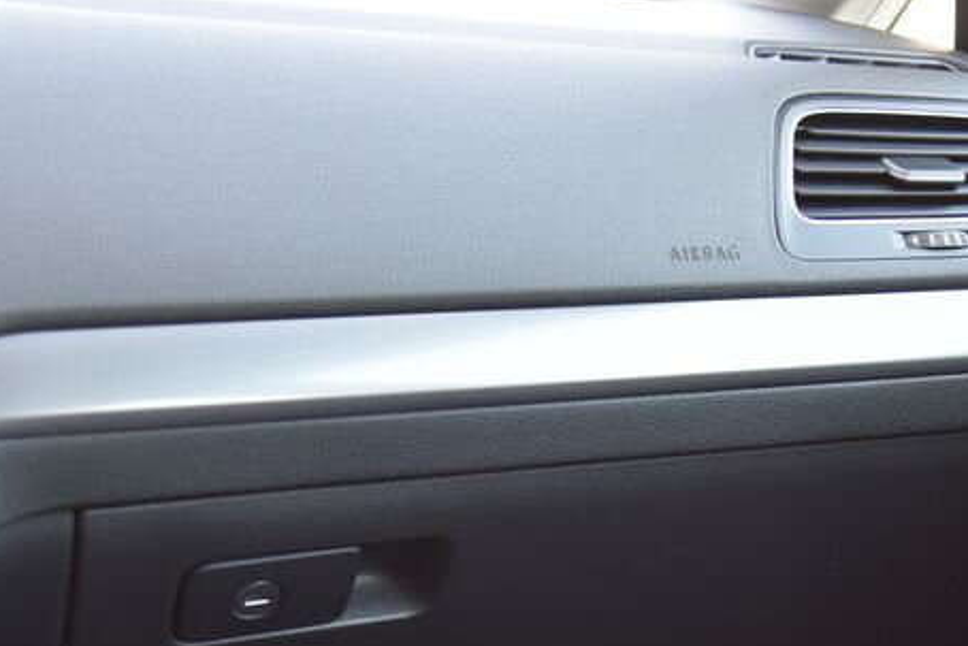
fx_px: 2125
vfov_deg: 17.2
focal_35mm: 79
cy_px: 469
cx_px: 740
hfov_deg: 25.3
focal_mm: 35
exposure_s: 1/50
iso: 500
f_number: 4
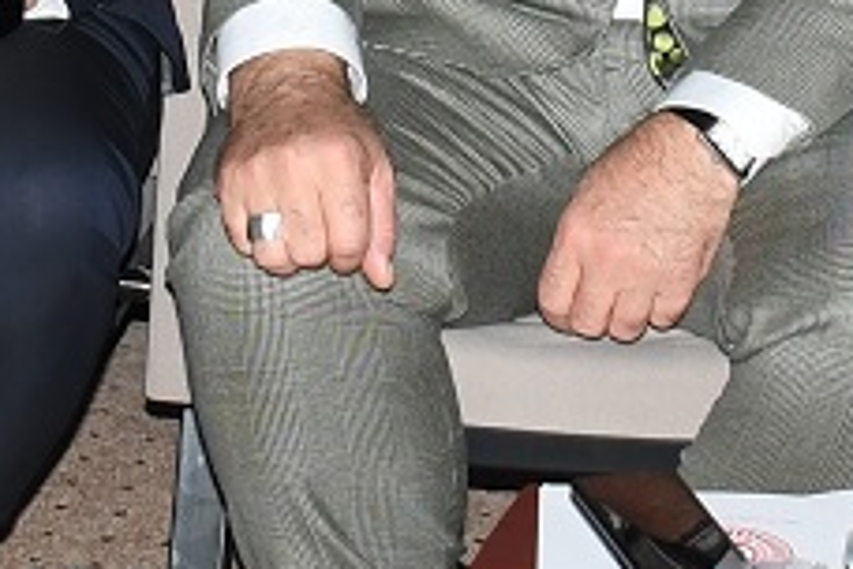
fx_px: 4691
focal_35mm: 198
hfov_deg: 10.4
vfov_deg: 6.6
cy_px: -767
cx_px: 383
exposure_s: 1/125
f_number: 4
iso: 500
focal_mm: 18
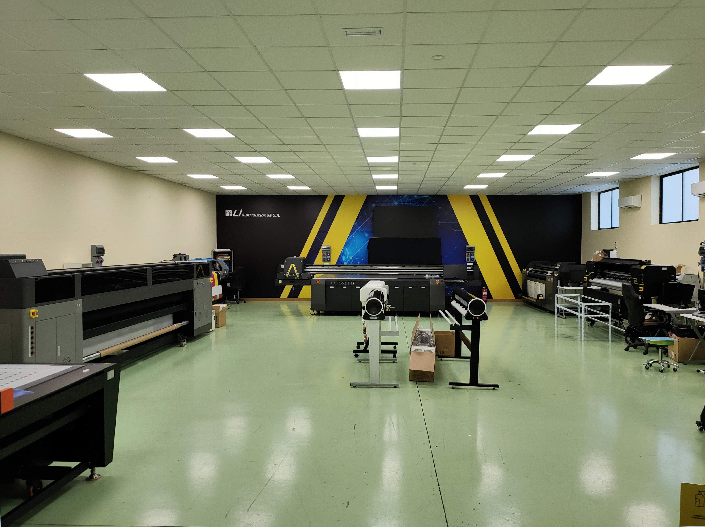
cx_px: 352
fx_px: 549
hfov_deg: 65.4
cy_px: 264
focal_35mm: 27
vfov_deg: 51.3
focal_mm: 4.77
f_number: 1.7
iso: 166
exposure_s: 1/100
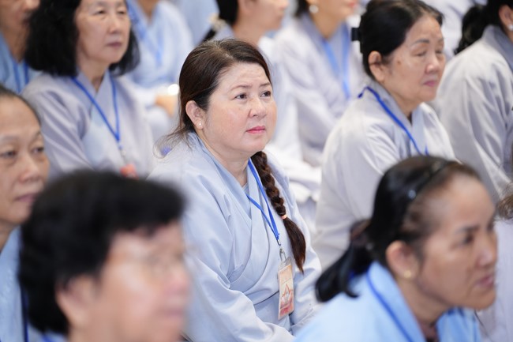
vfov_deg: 9.1
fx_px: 2137
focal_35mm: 150
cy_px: 171
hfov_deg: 13.7
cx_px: 256
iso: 1600
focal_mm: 150
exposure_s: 1/100
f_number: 2.8
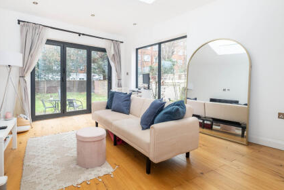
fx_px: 134
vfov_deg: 70.3
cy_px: 86
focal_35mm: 17
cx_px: 126
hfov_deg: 92.9
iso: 500
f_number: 6.4
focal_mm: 10
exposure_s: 1/13
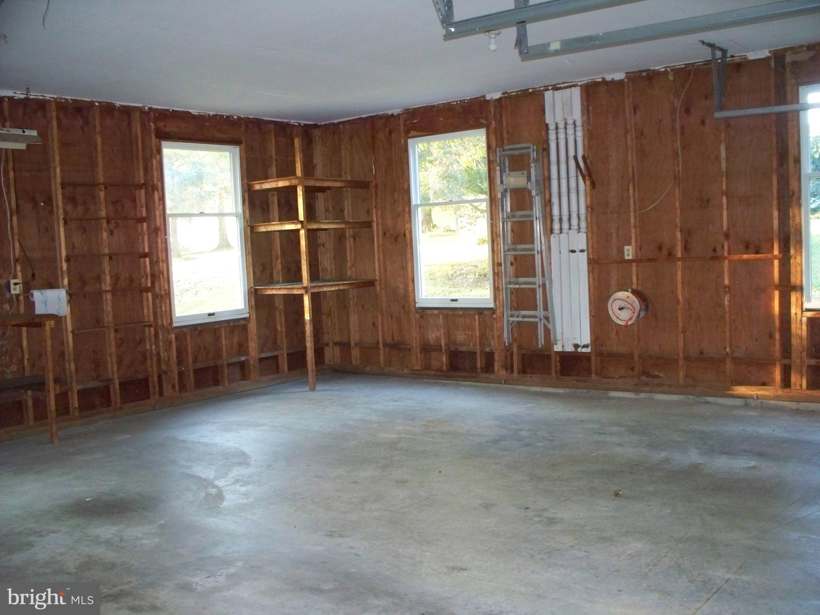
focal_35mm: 36
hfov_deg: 51.4
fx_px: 853
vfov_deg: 39.7
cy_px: 308
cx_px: 410
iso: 400
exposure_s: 1/30
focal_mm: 7.54
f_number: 2.8
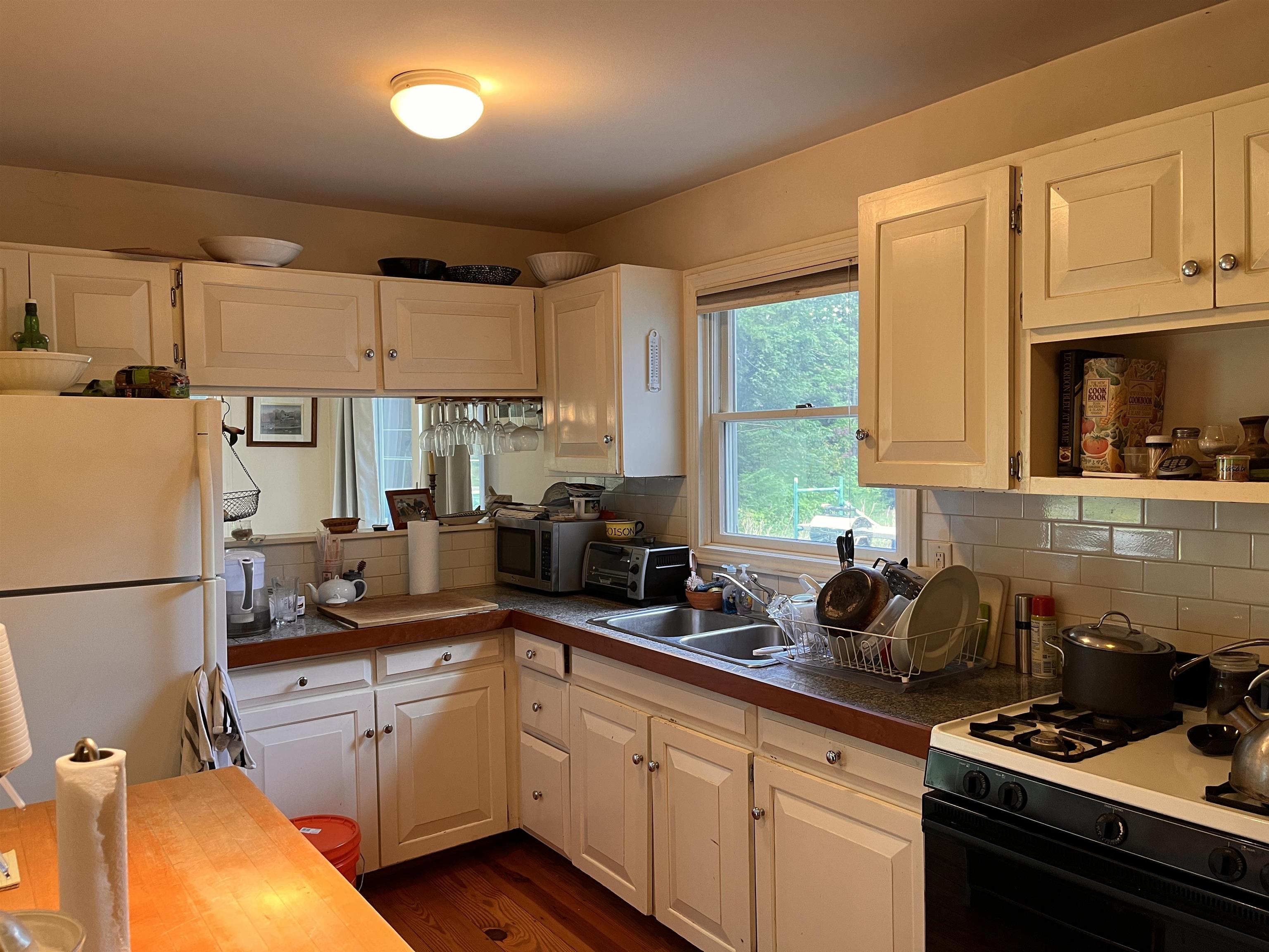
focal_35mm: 26
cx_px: 634
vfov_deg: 53.1
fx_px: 953
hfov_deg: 67.3
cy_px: 476
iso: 160
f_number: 1.6
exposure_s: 1/60
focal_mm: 5.1
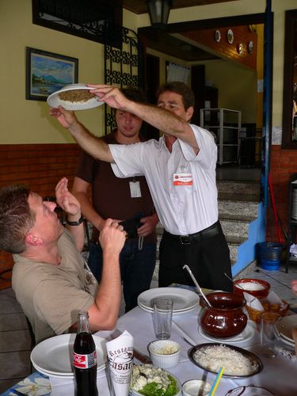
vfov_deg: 51.4
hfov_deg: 39.7
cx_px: 148
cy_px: 198
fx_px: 412
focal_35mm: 36
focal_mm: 6
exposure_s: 1/60
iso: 80
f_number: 2.8
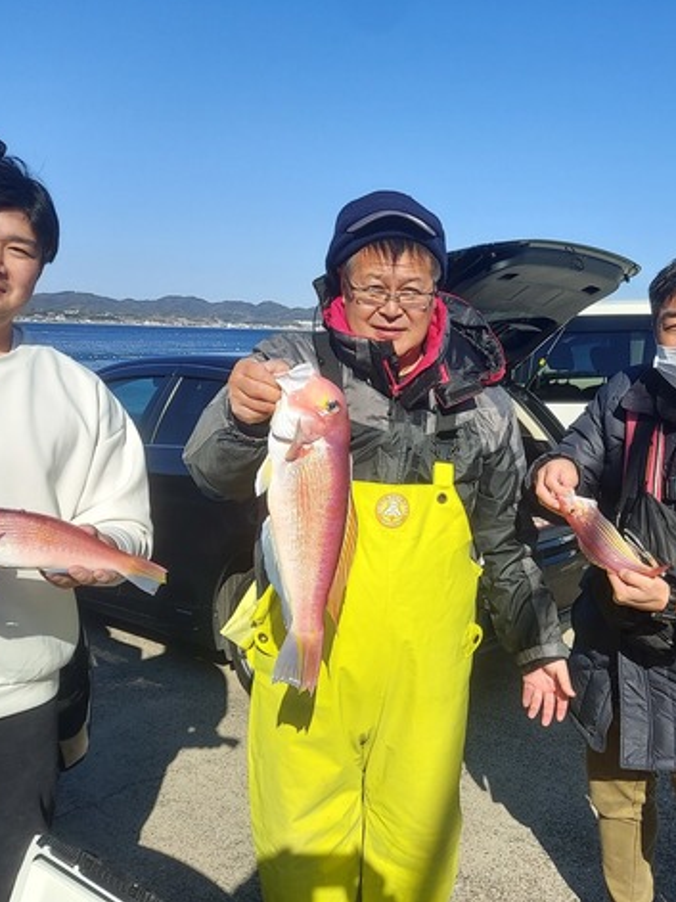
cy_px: 446
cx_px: 496
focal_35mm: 34
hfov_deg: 40.7
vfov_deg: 54.0
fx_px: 886
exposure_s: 1/1736
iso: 50
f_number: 2
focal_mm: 4.6
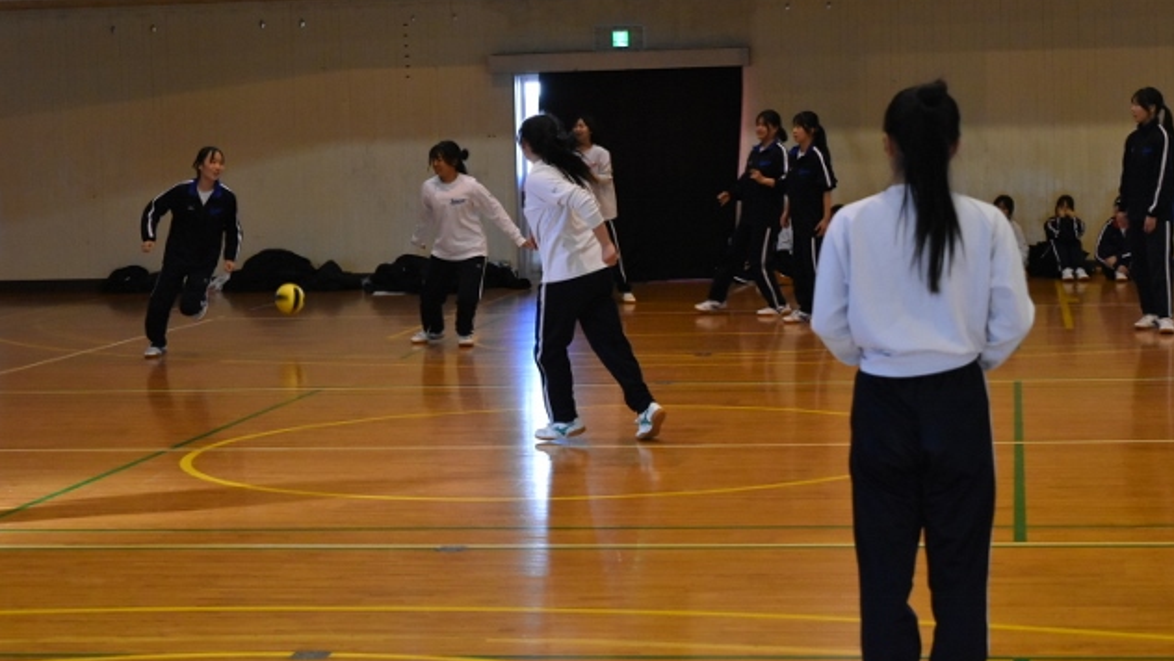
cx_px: 593
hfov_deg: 24.3
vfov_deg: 13.8
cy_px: 288
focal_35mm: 88
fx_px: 2726
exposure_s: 1/160
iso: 3200
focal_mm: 55
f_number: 5.6
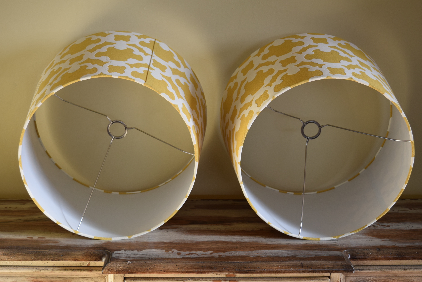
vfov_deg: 23.8
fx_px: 669
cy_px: 141
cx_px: 211
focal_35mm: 57
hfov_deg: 35.0
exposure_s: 1/125
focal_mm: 38
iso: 400
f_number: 5.6
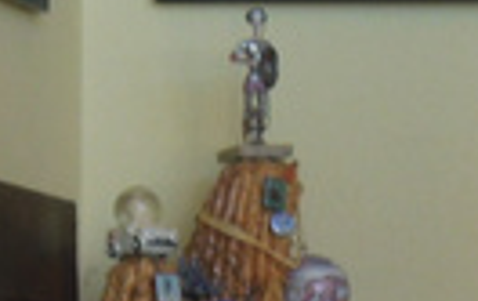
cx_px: 387
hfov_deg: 10.2
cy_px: 403
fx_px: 2675
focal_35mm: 205
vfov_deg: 6.4
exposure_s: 1/50
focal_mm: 4.5
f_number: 3.3
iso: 100
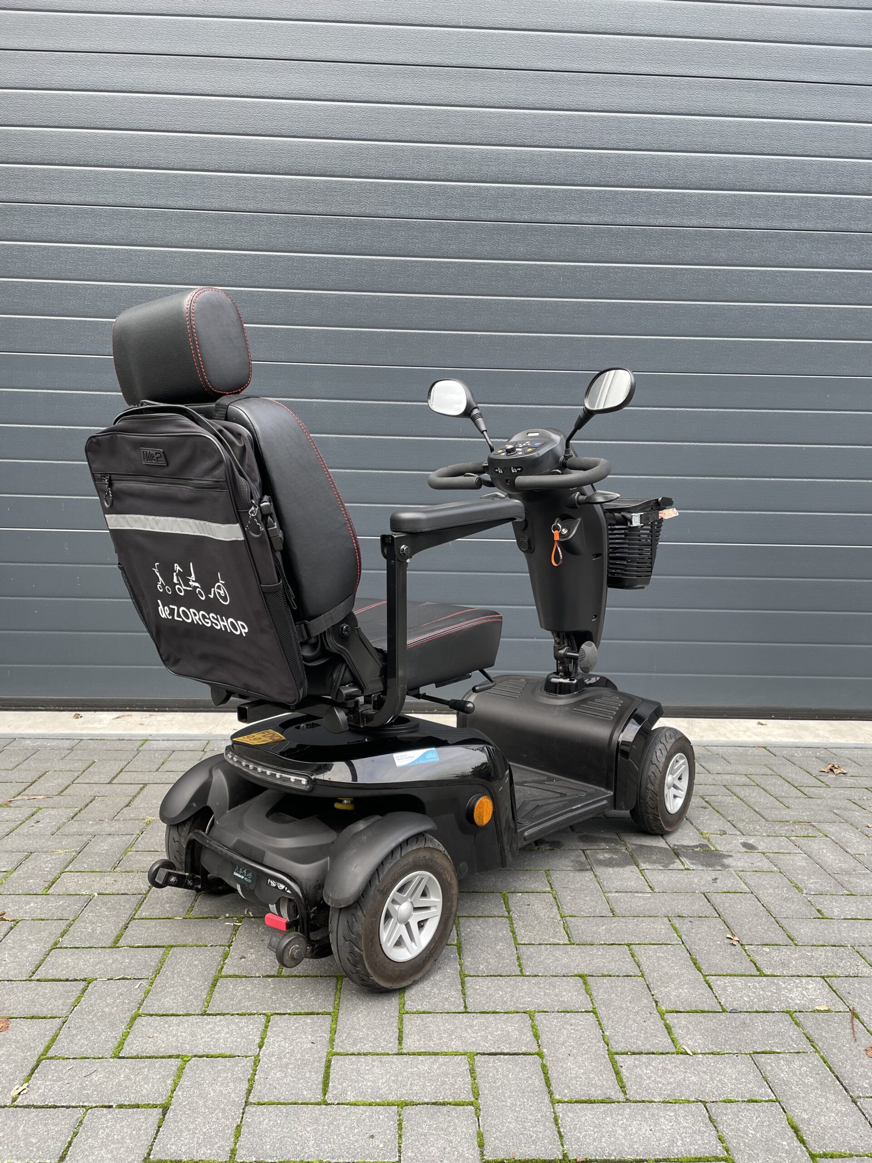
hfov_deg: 53.1
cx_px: 436
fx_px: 873
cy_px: 582
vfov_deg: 67.3
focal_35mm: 26
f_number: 1.6
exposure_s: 1/121
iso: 40
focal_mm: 4.2
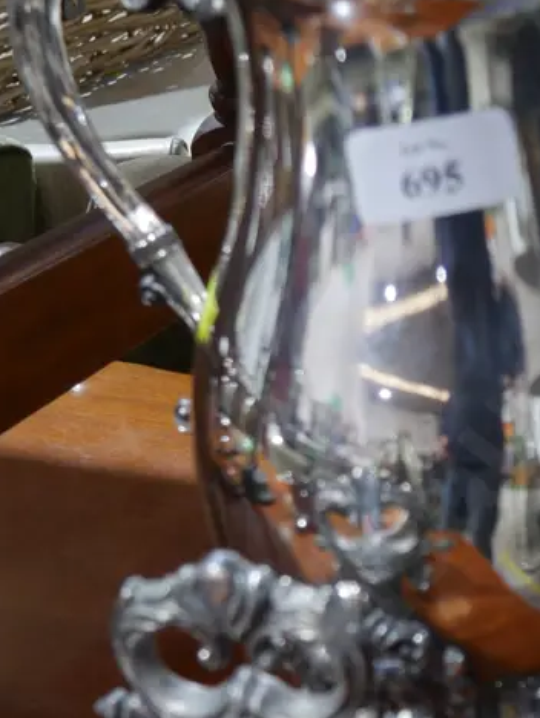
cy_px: 423
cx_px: 510
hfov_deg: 20.5
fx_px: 1453
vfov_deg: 27.7
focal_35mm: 70
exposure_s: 1/60
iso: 500
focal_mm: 16
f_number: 3.6
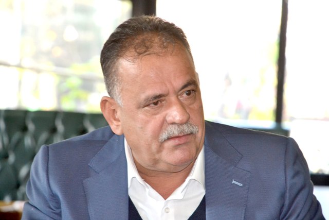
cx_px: 164
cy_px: 110
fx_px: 1851
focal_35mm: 202
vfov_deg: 6.8
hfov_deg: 10.2
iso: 1400
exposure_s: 1/60
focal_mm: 135
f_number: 5.6
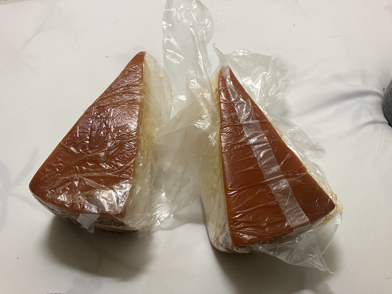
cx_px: 196
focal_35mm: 28
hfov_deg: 63.4
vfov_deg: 49.7
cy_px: 147
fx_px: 317
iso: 200
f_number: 1.8
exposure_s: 1/60
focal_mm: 3.99
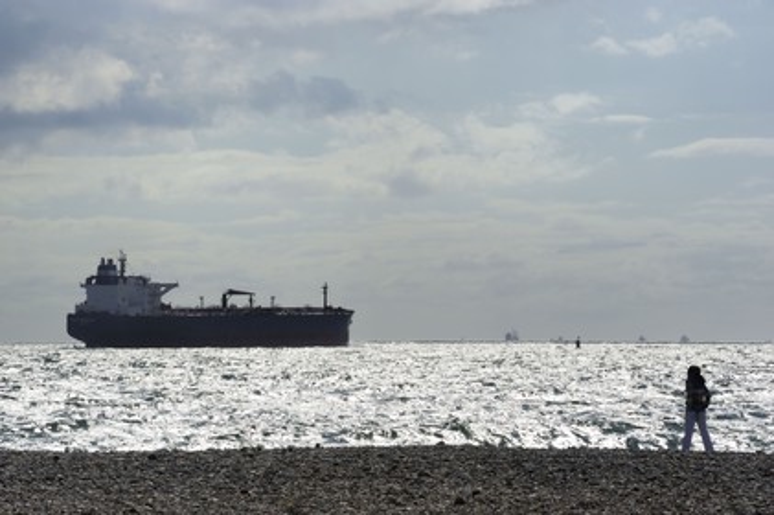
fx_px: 4297
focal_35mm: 200
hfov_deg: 10.3
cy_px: 258
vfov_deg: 6.9
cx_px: 387
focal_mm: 200
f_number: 18
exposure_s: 1/320
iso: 200
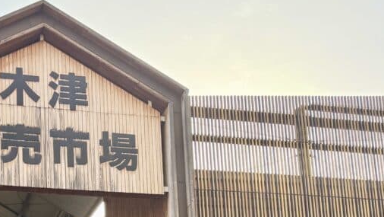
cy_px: 334
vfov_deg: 17.3
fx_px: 631
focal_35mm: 62
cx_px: 96
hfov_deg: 33.2
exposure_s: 1/888
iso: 100
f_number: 1.78
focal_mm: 6.76
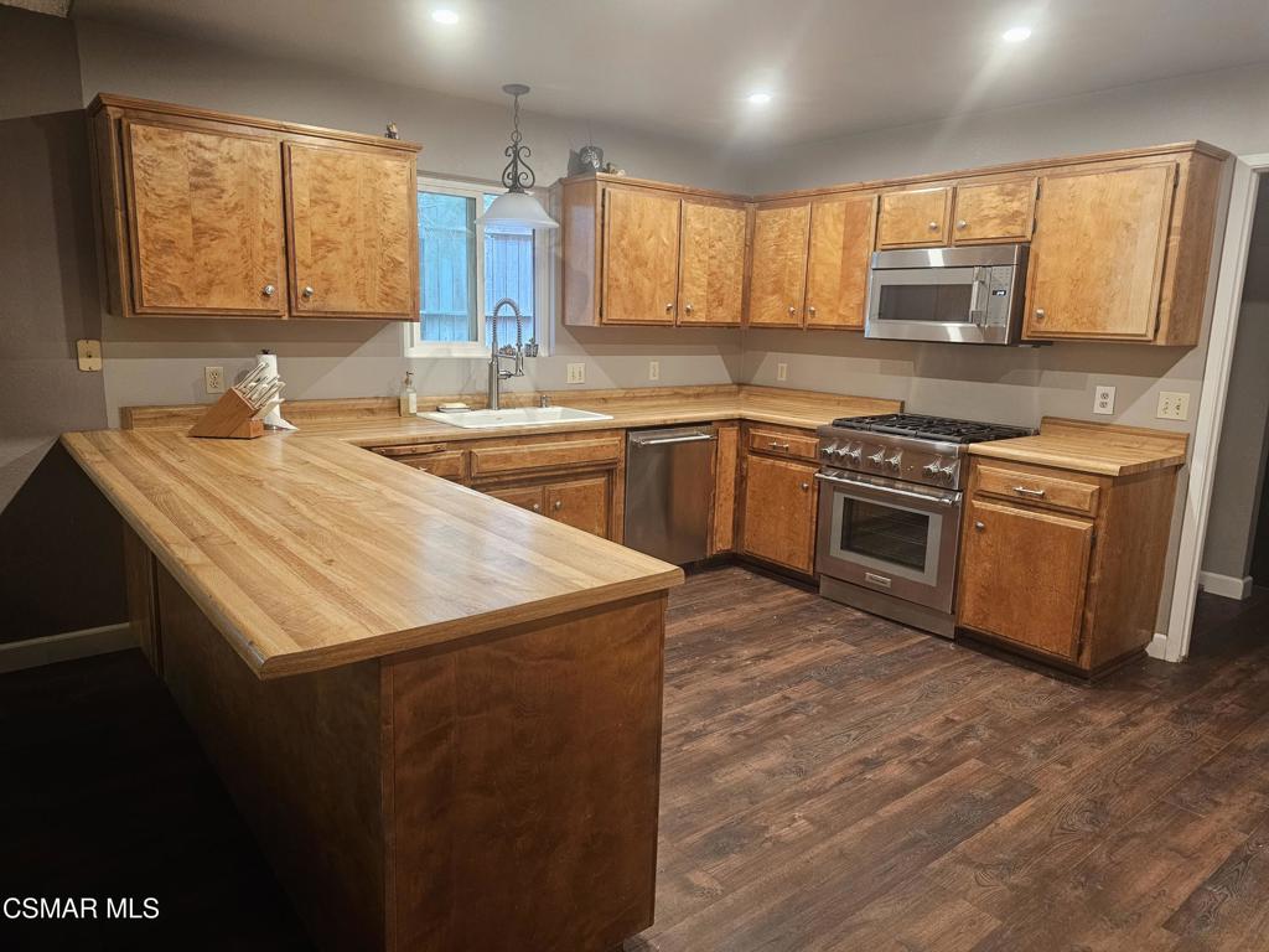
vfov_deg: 58.9
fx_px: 843
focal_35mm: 23
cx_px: 634
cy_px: 476
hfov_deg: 73.9
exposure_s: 1/60
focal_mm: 6.3
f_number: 1.7
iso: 640
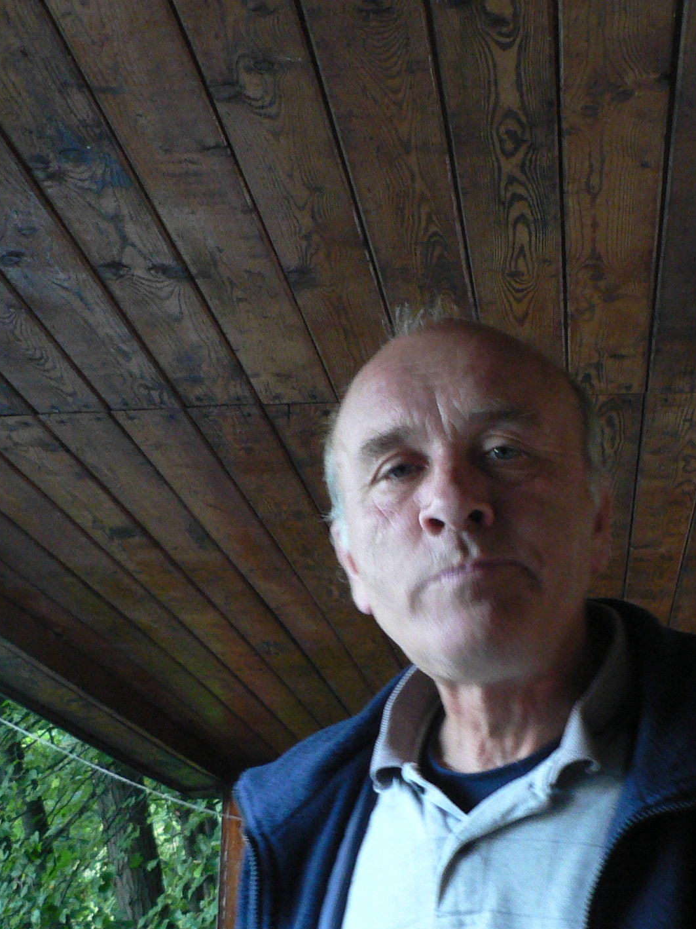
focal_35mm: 65
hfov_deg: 22.4
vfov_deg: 29.7
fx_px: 1743
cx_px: 524
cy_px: 566
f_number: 2.8
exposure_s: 1/20
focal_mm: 6
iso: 200
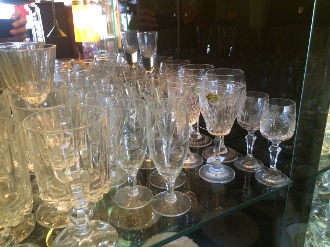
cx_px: 165
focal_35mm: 30
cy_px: 124
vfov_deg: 46.8
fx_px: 286
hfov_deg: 60.0
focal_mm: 4.12
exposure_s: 1/20
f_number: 2.2
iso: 320
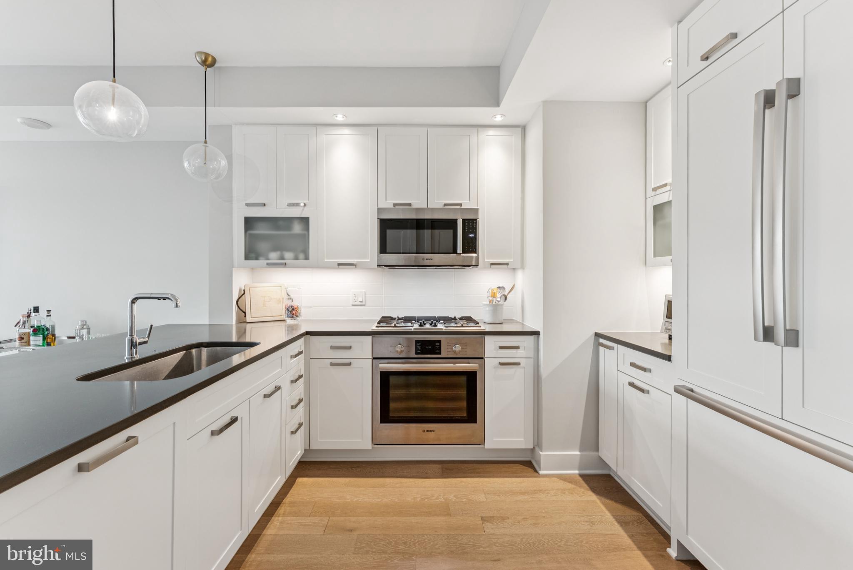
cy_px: 285
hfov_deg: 104.2
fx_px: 332
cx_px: 426
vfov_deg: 81.3
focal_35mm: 14
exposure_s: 1/4
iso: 250
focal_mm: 14
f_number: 9
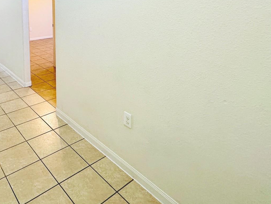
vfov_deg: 44.9
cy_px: 18
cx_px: 74
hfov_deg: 60.6
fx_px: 219
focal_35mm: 28
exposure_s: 1/120
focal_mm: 2.22
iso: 200
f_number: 2.2
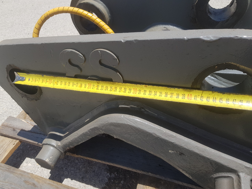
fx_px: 189
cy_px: 94
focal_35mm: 26
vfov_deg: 53.1
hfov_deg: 67.3
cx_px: 126
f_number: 1.7
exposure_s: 1/1836
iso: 40
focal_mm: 4.2
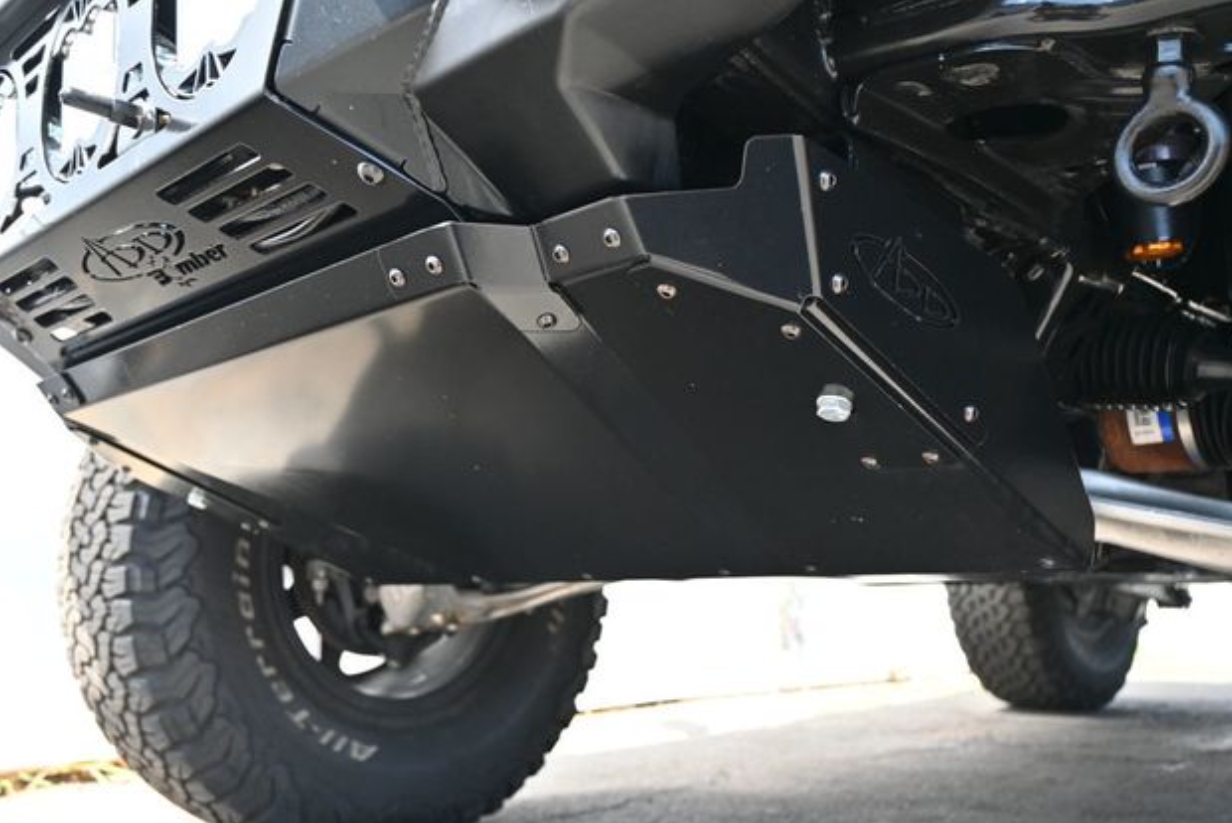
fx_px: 1139
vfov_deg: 39.7
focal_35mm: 33
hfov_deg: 56.8
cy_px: 421
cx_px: 604
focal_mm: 21.5
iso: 400
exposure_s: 1/200
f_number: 4
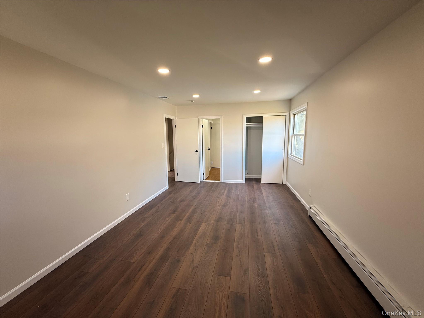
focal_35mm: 14
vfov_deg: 85.7
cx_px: 212
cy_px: 159
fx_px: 171
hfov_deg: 102.1
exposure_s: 1/120
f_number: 2.2
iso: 125
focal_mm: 2.22
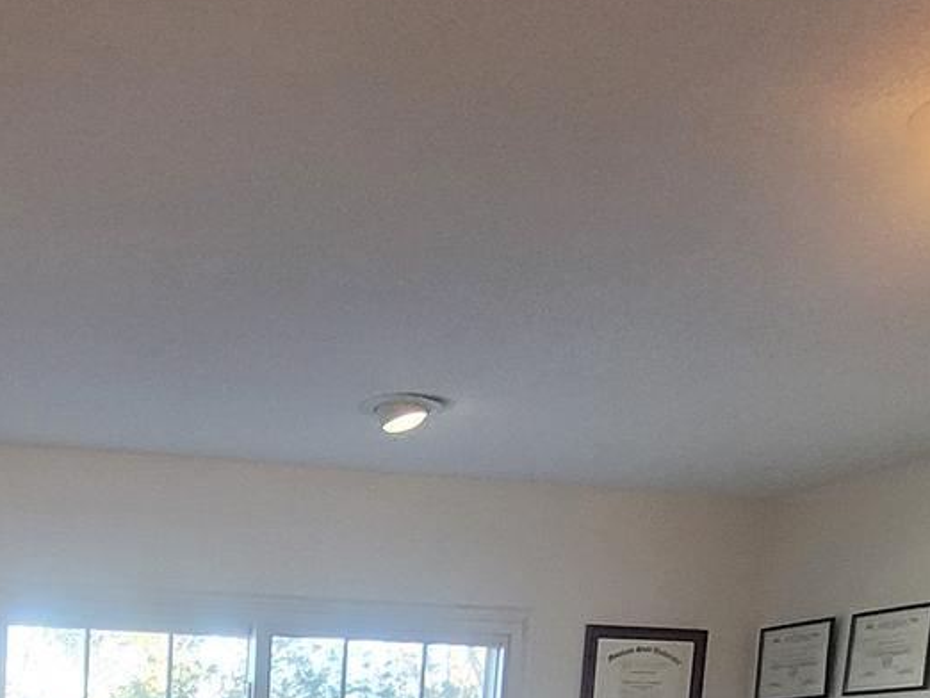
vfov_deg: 23.7
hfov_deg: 33.3
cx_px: -62
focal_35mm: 51
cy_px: 999
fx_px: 1371
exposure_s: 1/59
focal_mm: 1.74
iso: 250
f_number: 2.2
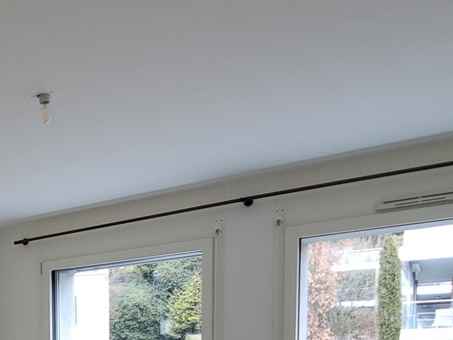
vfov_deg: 26.9
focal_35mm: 47
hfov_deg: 35.7
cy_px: 421
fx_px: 615
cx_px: -19
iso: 50
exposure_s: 1/50
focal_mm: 1.74
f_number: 2.2
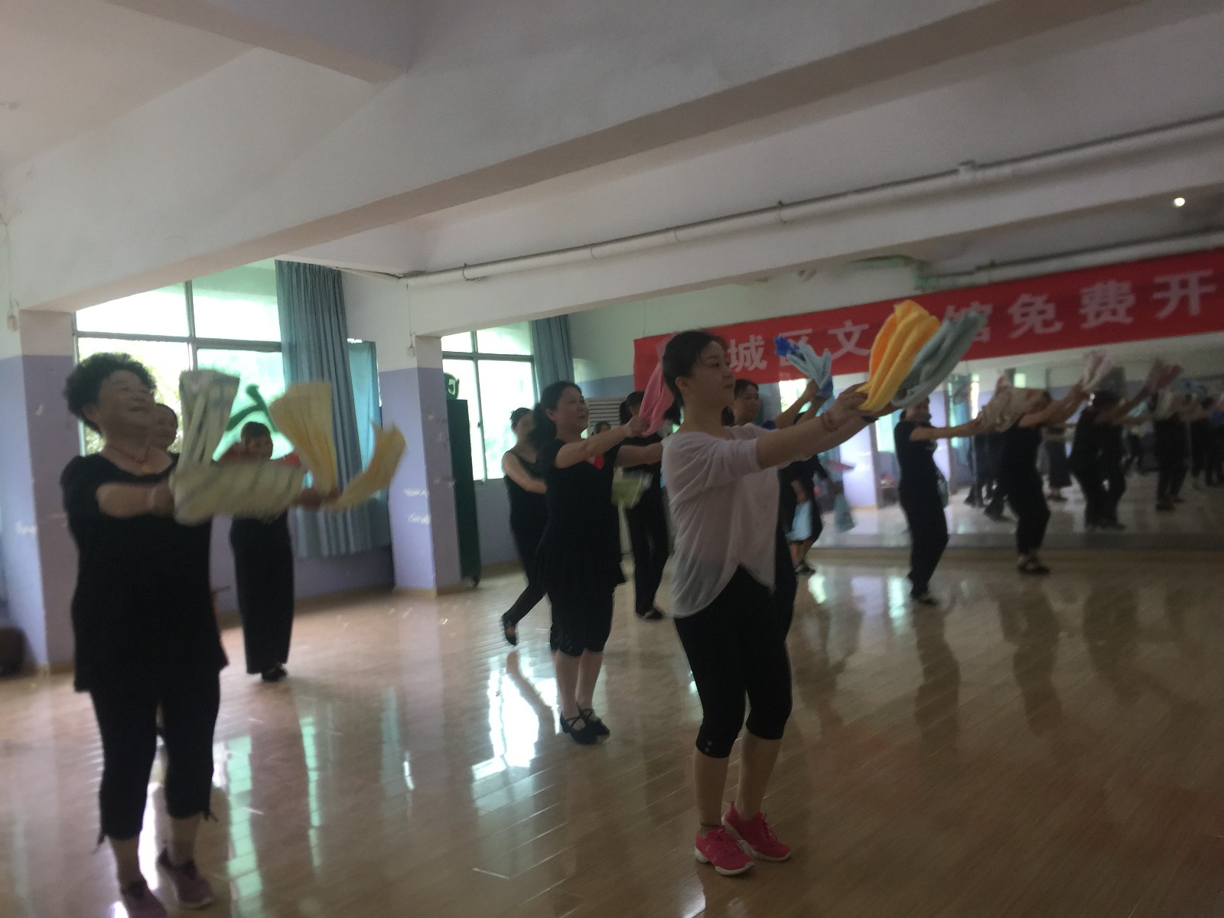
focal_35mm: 29
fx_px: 1025
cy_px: 459
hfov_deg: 61.7
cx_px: 612
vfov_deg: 48.2
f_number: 2.2
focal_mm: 4.15
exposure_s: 1/33
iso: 40
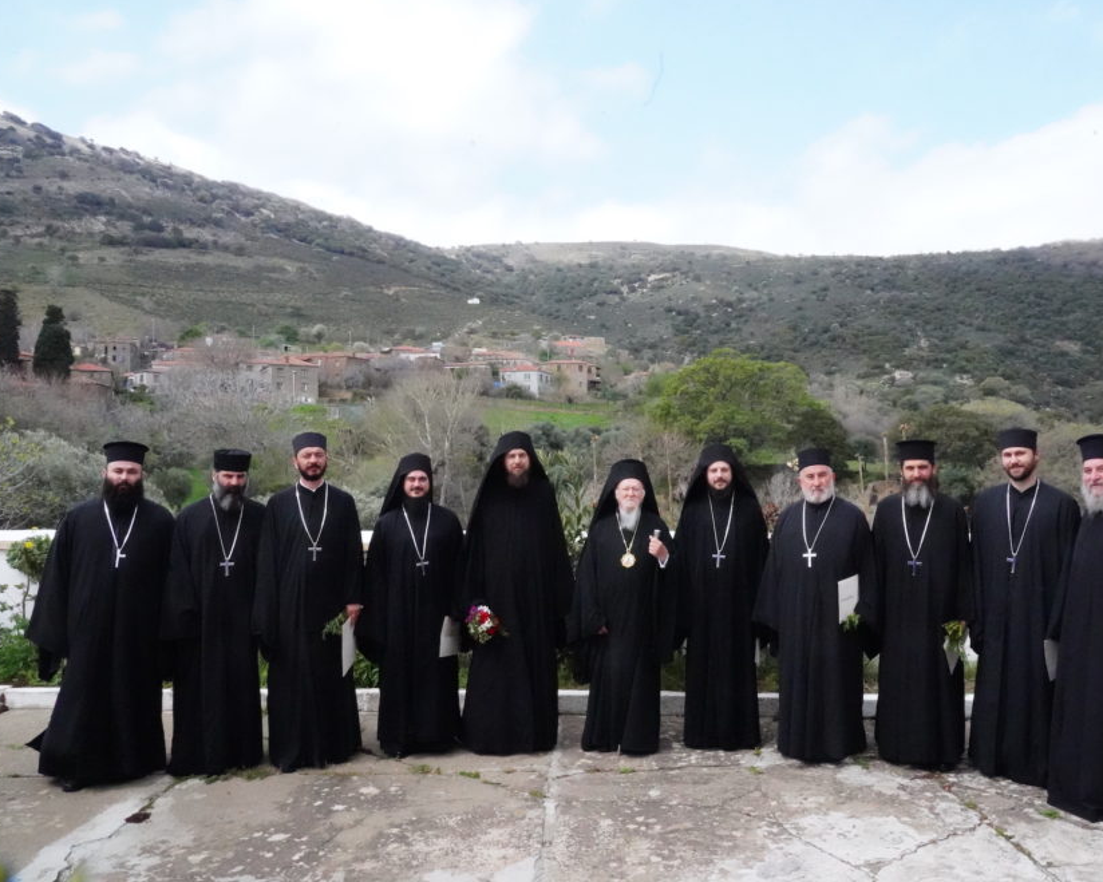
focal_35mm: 28
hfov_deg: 62.0
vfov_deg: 51.5
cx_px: 622
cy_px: 440
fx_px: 914
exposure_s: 1/4000
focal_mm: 24
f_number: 22
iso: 32000
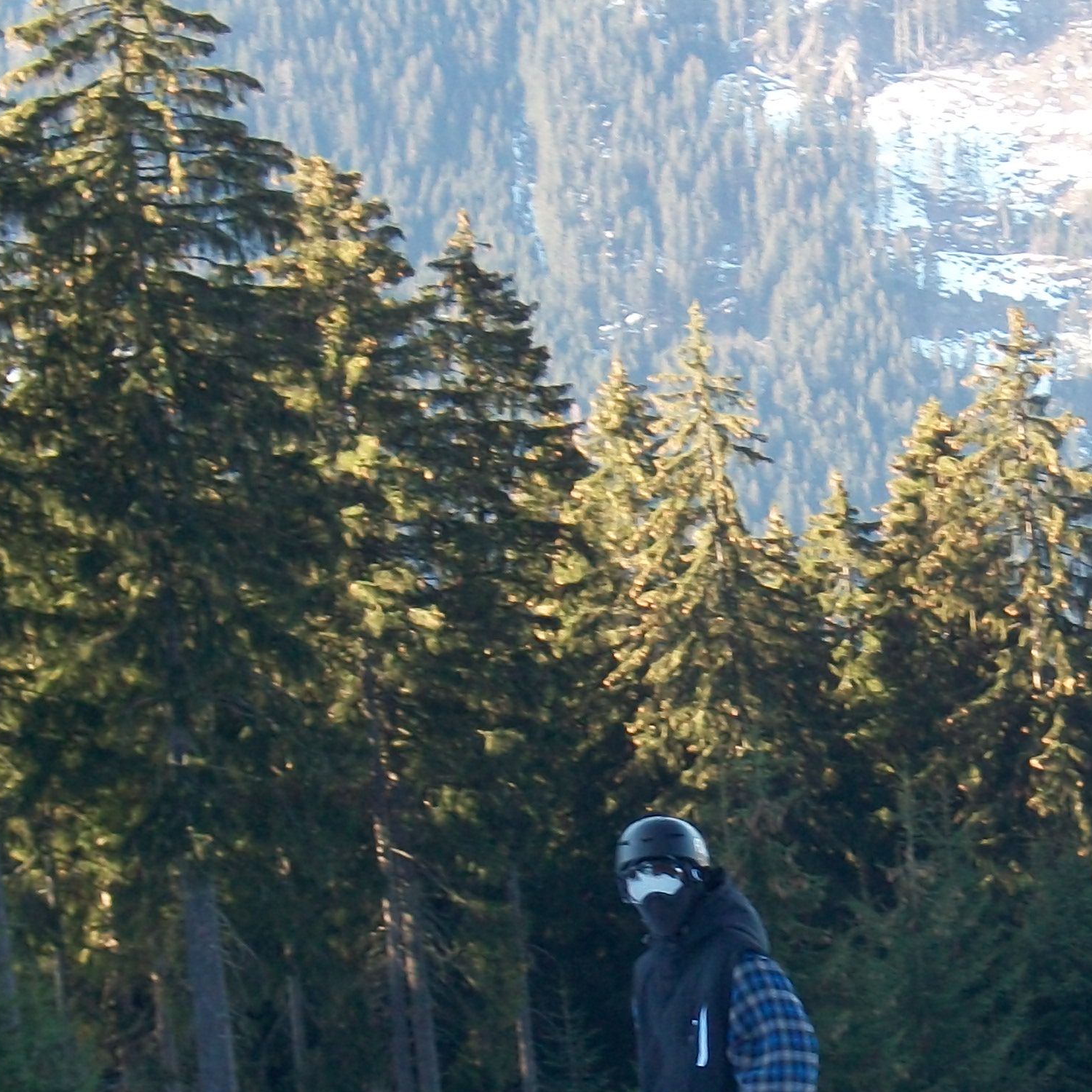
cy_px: 611
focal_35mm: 135
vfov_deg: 12.9
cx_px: 847
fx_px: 4818
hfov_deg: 12.9
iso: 80
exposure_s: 1/100
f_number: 4.1
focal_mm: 11
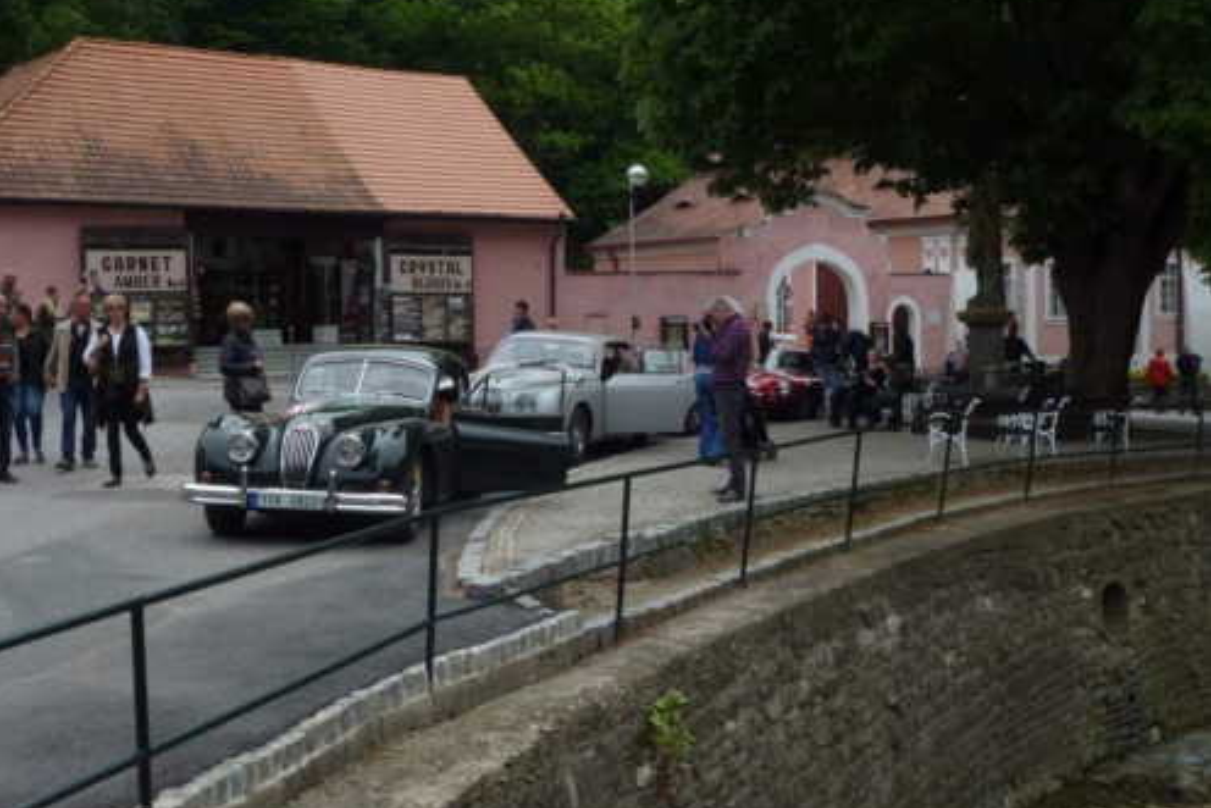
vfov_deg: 31.2
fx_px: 1447
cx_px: 603
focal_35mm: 43
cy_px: 382
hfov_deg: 45.4
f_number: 3.9
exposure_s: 1/640
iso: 100
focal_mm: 7.4
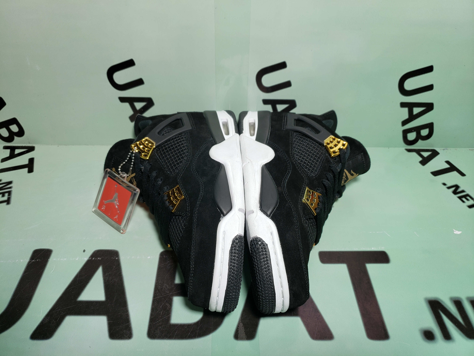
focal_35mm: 26
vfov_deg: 53.1
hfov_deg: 67.3
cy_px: 178
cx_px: 237
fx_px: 356
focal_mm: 4.3
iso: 50
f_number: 1.5
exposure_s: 1/317
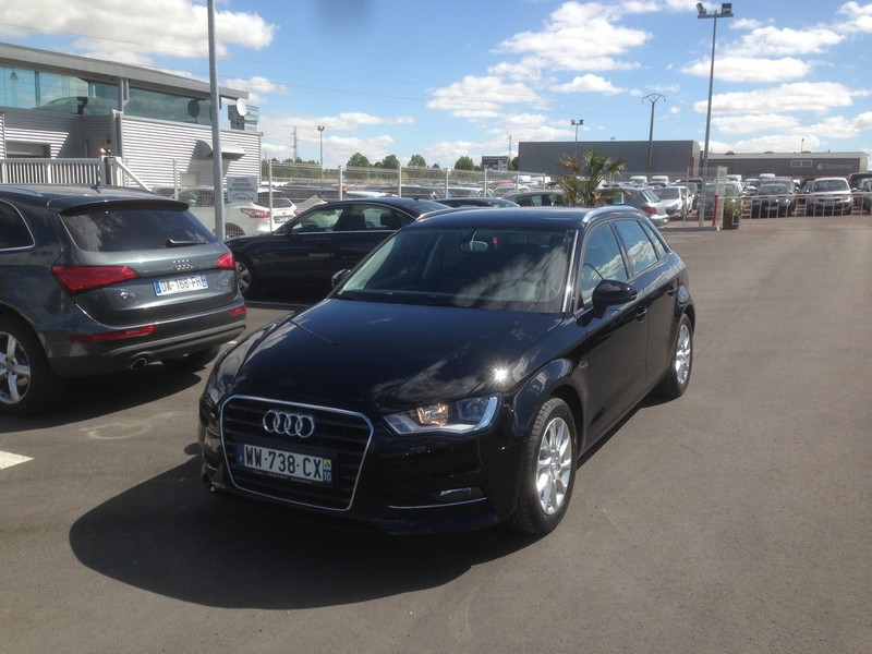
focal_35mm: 33
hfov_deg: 55.4
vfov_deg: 42.9
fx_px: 831
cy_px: 327
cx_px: 436
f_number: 2.4
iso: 50
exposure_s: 1/1550
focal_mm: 4.12
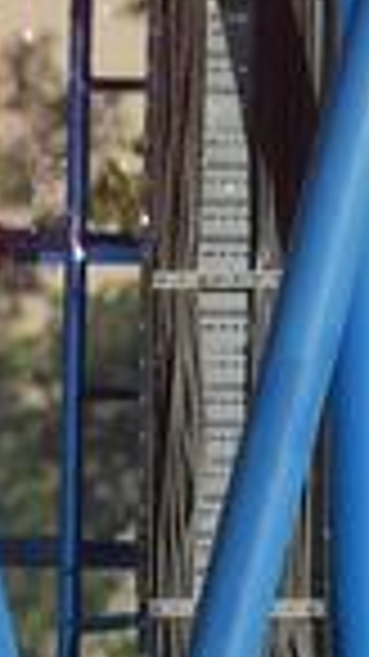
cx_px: -2776
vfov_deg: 0.6
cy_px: 130
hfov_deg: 0.4
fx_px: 59837
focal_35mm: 3436
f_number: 5.6
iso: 200
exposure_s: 1/4000
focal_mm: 300
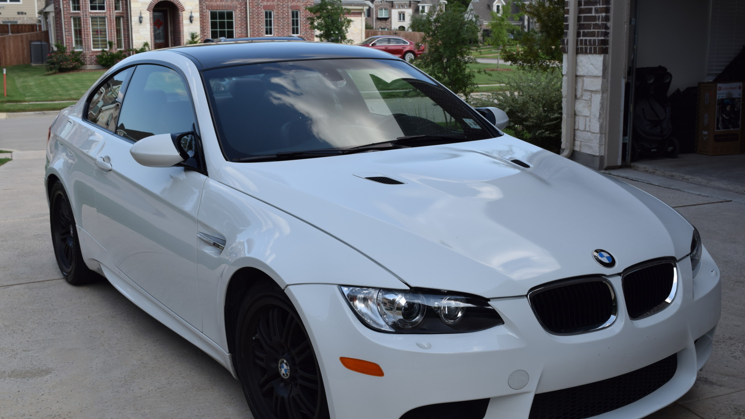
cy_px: 235
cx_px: 376
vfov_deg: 25.7
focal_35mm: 47
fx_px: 919
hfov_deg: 44.1
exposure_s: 1/250
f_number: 8
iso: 200
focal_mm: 29
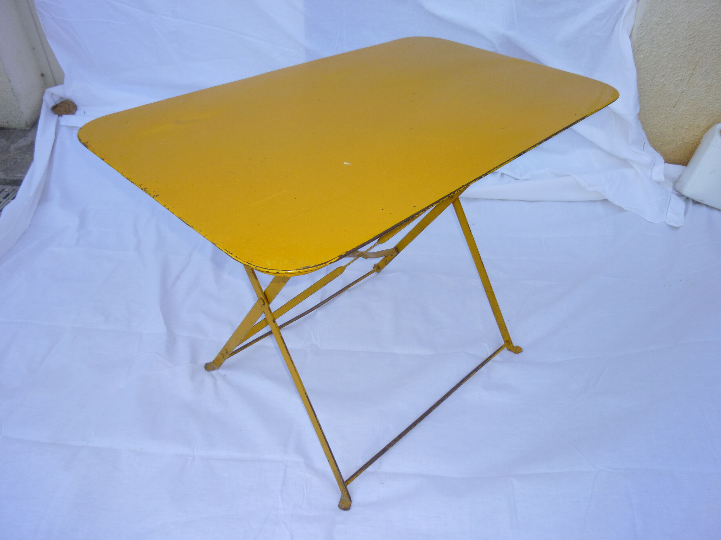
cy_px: 270
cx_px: 360
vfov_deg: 54.9
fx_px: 521
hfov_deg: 69.4
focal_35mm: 25
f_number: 3.3
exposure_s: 1/320
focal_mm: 4.5
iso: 100
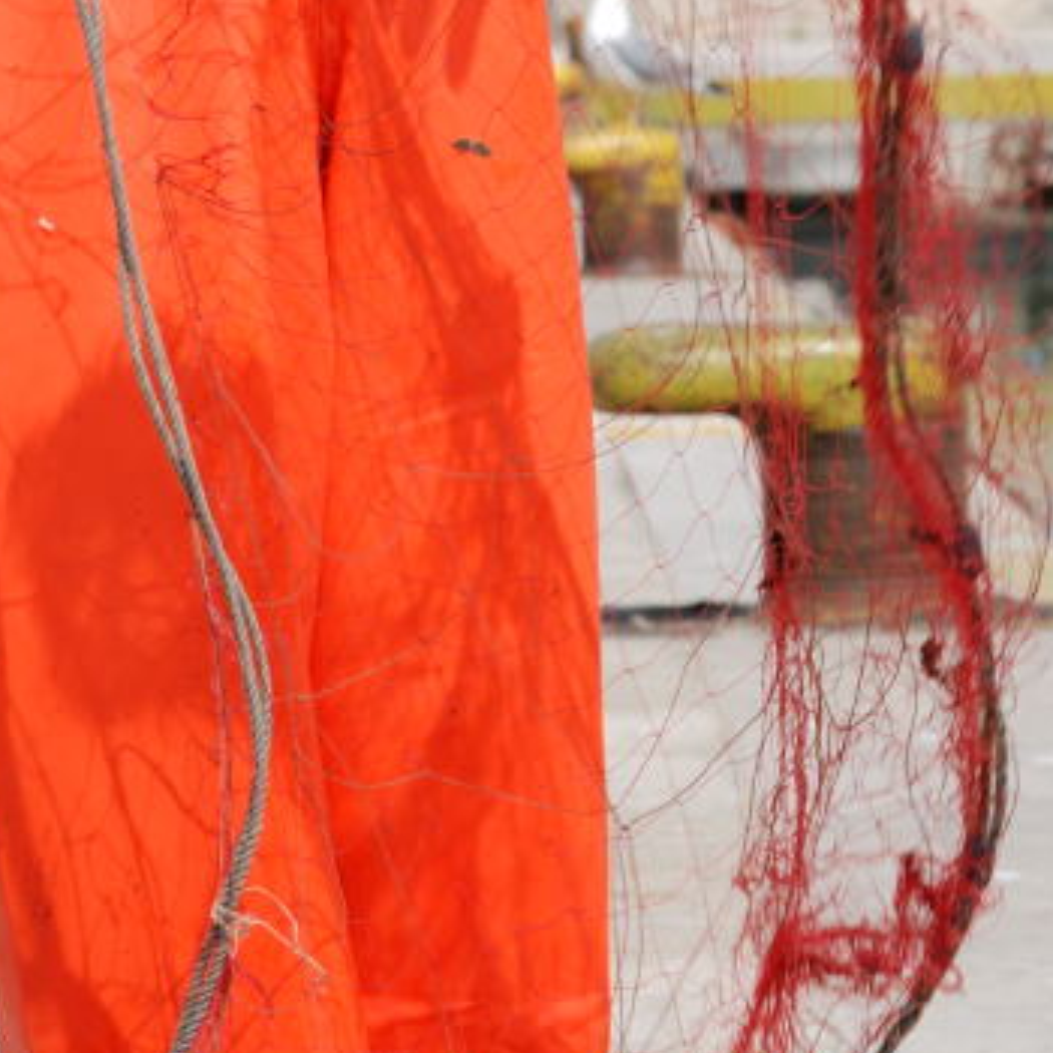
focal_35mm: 291
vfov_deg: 6.0
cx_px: 606
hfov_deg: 6.0
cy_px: 39
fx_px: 10015
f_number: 9
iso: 100
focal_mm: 78
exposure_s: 1/250
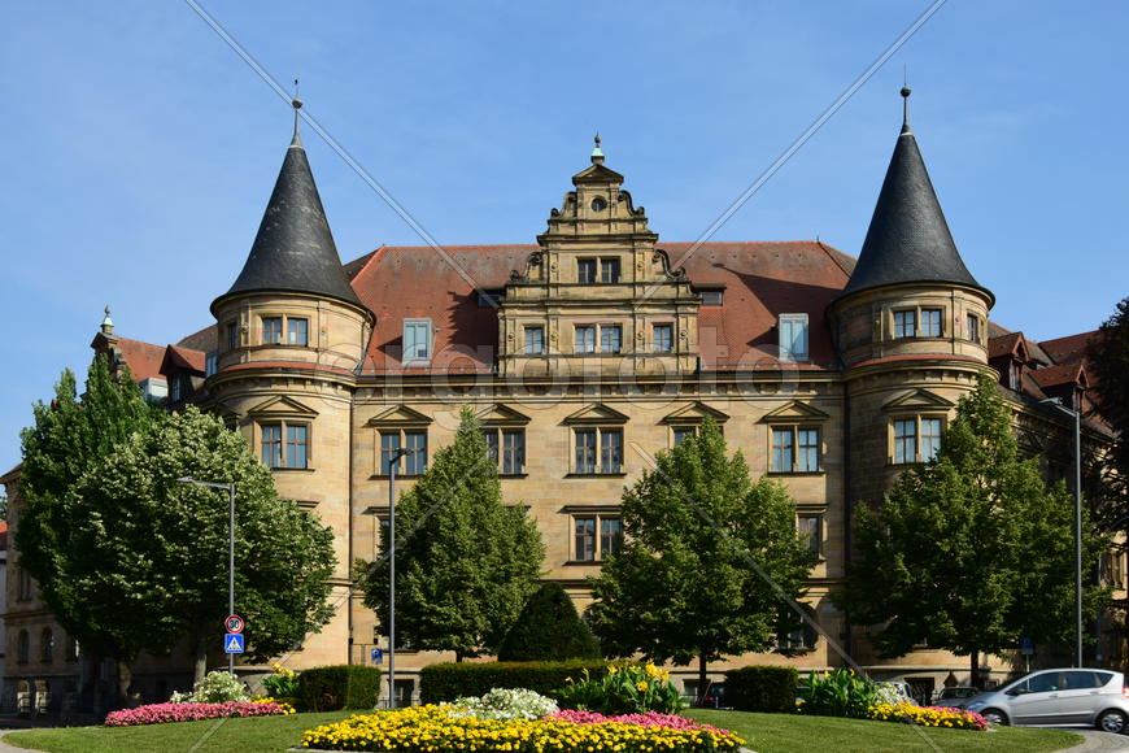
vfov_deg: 36.9
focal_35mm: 36
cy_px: 376
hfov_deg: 53.1
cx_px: 564
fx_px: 1129
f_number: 10
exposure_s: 1/125
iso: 100
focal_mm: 24
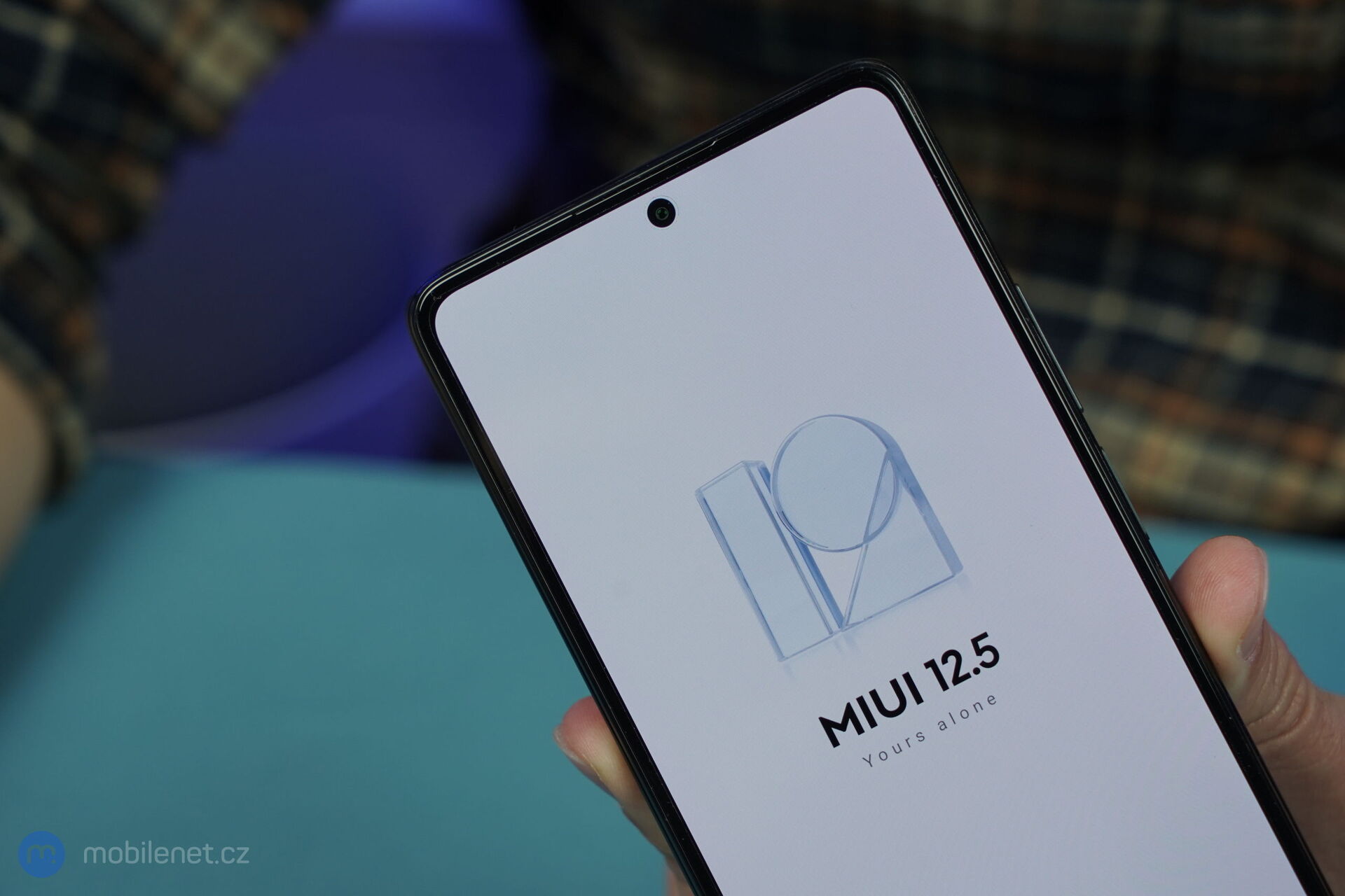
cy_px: 448
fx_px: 2615
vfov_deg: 19.5
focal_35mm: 70
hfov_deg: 28.8
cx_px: 672
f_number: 6.3
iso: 640
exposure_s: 1/160
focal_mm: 70
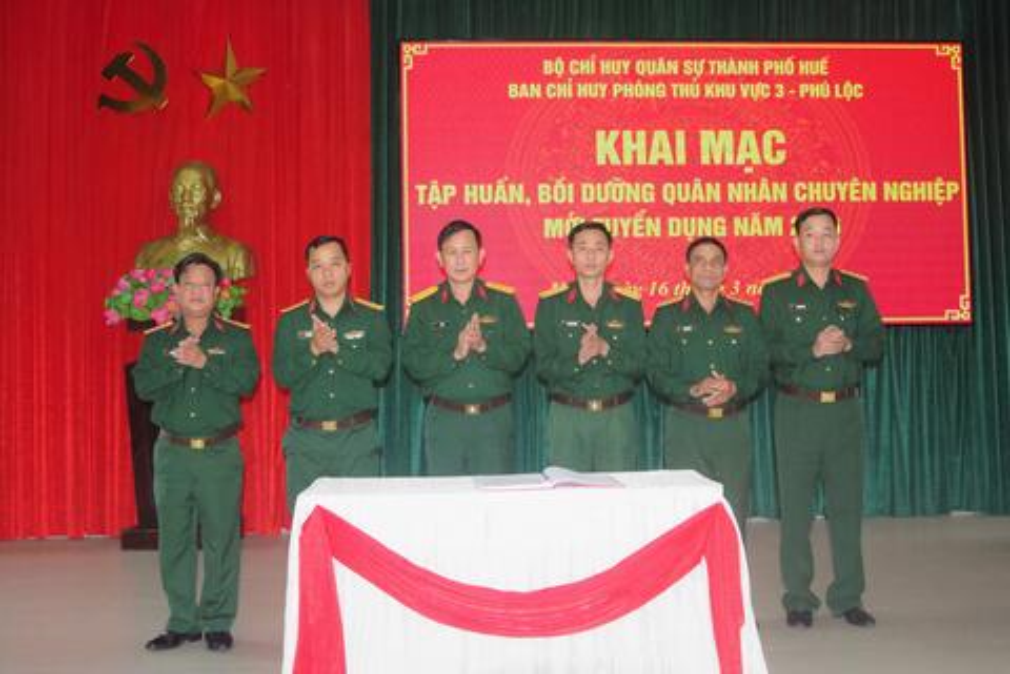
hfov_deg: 60.3
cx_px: 505
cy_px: 337
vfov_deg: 42.3
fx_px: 870
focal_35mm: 31
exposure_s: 1/125
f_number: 8
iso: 3200
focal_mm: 21
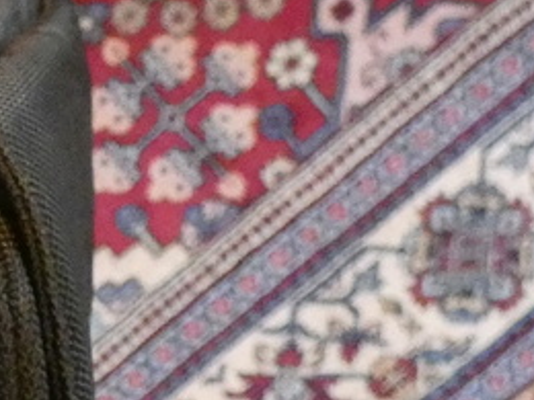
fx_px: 1450
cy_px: 357
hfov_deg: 16.5
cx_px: -493
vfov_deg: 15.5
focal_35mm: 94
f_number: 2.8
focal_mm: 3.6
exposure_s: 1/50
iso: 1600
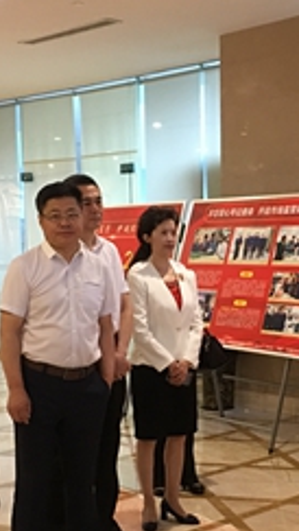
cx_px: 212
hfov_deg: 18.5
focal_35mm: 65
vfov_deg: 32.1
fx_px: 915
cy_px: 342
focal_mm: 4.15
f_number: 2.2
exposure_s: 1/10
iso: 80
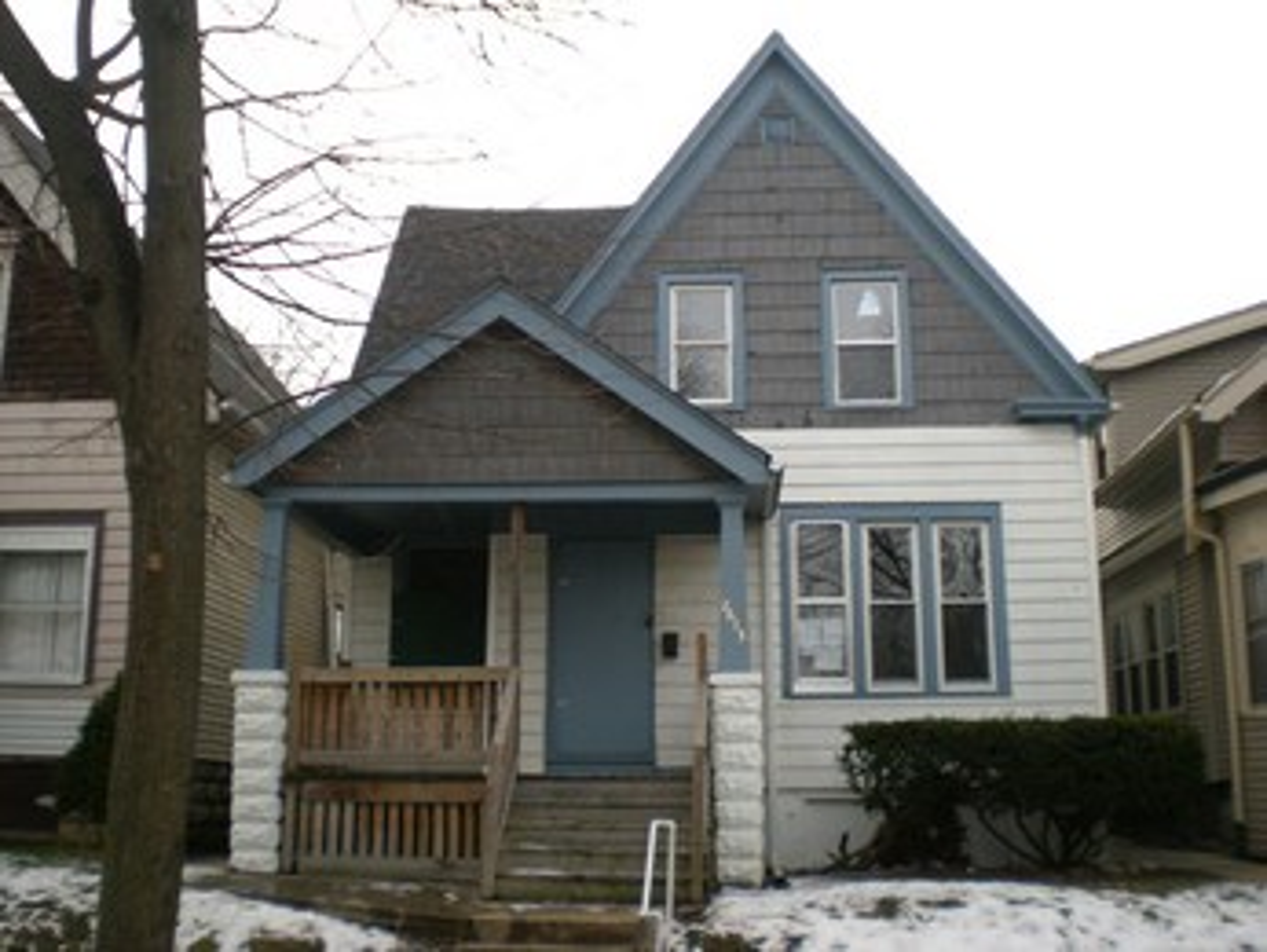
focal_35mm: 38
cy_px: 476
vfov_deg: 37.8
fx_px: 1392
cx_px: 634
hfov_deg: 48.9
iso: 77
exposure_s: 1/225
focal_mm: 6.3
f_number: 3.1
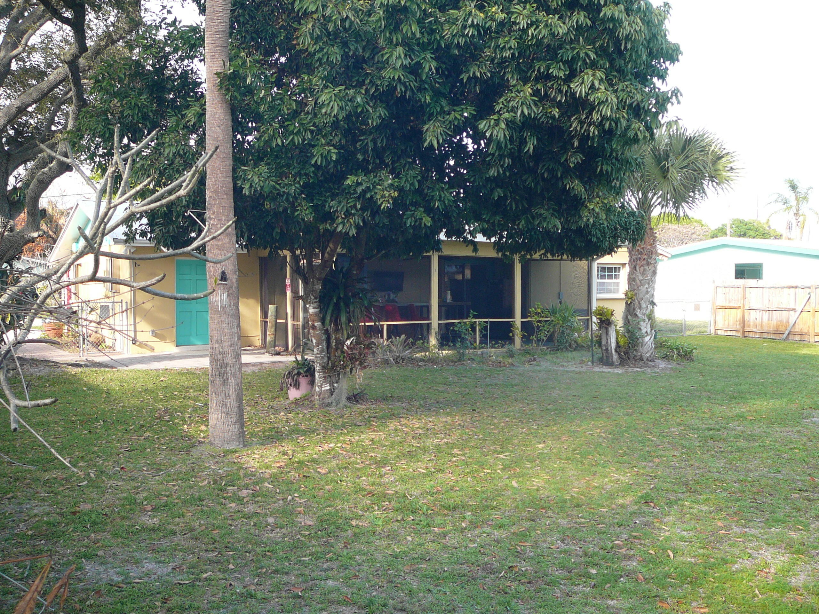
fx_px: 828
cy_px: 307
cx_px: 410
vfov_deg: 40.7
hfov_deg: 52.6
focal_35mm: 35
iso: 80
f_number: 2.8
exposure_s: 1/100
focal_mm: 5.2
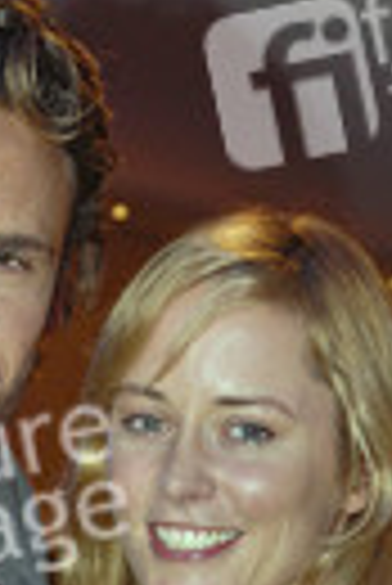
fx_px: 2411
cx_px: 32
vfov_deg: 13.4
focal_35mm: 148
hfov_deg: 9.3
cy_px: 738
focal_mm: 32
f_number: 4.5
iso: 400
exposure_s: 1/40
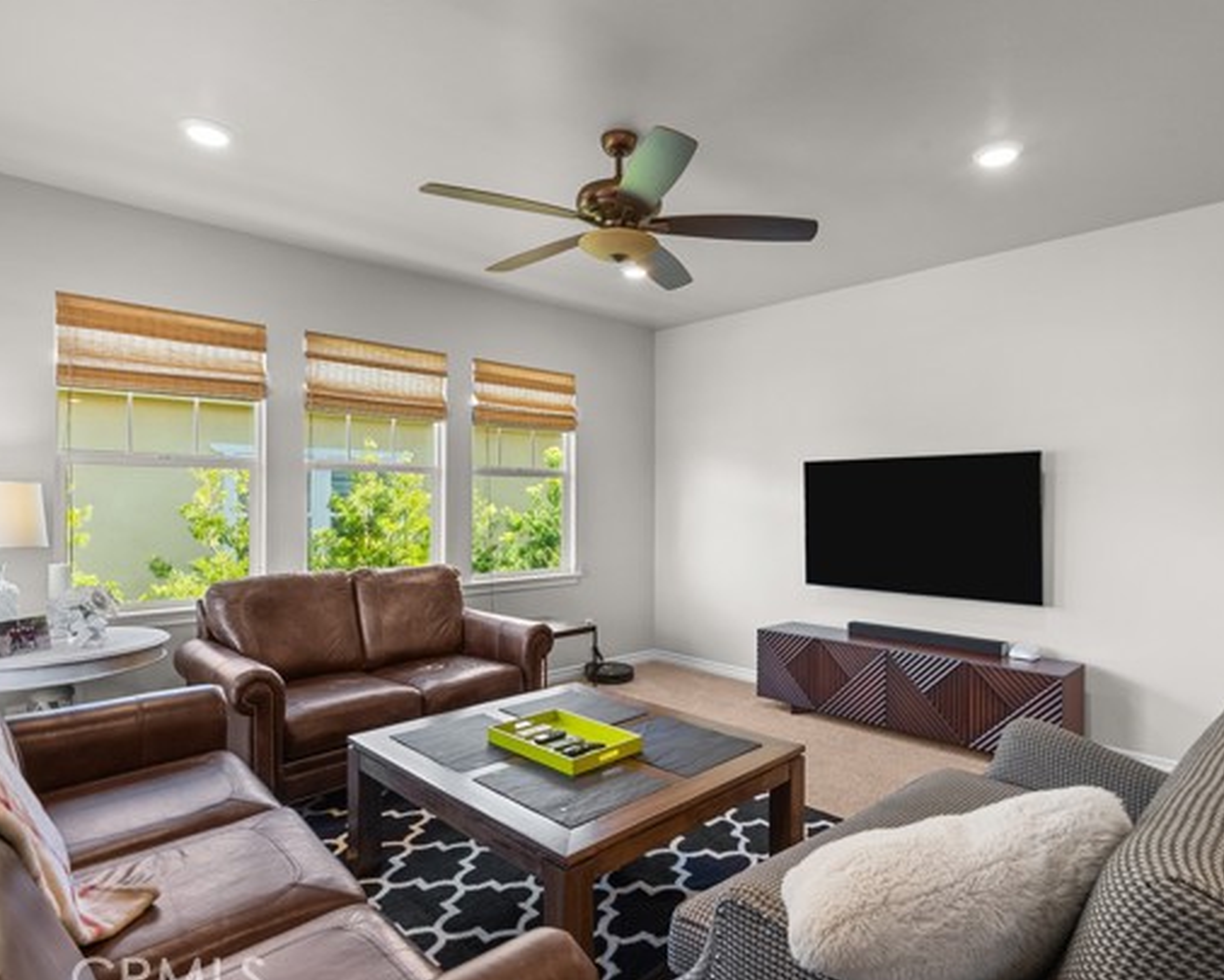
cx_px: 636
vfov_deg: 70.9
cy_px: 497
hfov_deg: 83.2
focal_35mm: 19
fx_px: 688
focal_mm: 16
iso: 2000
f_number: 8
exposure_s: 1/15
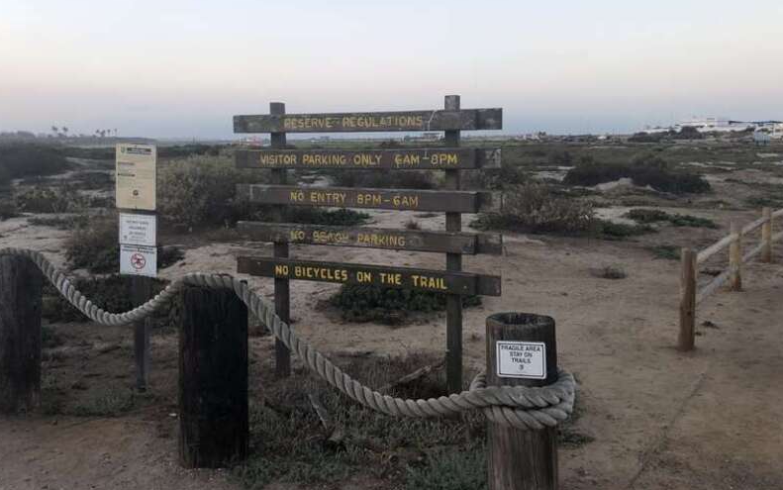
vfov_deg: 41.7
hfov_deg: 62.9
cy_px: 195
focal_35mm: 30
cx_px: 390
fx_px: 640
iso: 40
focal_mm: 4
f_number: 1.8
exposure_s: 1/120
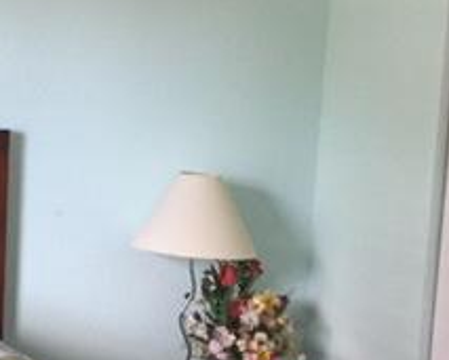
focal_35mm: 85
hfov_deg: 22.0
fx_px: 1131
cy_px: 217
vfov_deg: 18.1
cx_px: 51
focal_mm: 4.15
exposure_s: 1/30
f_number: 2.2
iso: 160
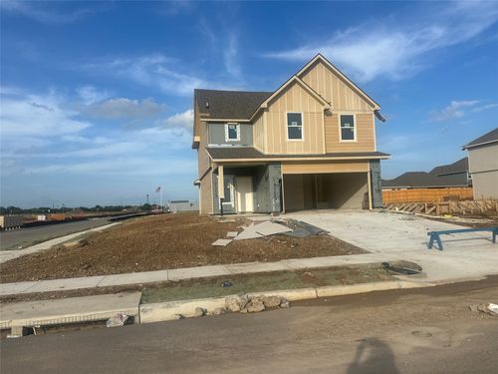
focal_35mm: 24
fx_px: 345
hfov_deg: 71.6
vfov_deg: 56.8
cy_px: 187
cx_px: 249
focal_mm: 6.86
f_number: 1.78
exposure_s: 1/4545
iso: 80
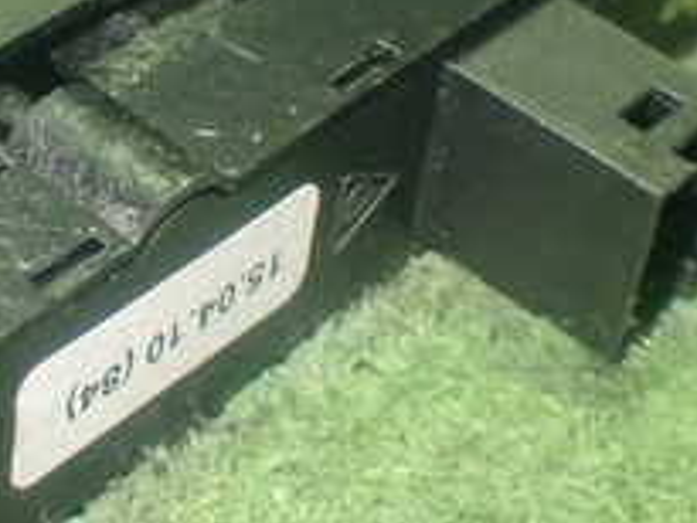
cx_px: 92
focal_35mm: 111
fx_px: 2236
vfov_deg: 13.3
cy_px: 149
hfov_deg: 17.5
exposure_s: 1/30
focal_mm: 6.83
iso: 800
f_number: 2.7
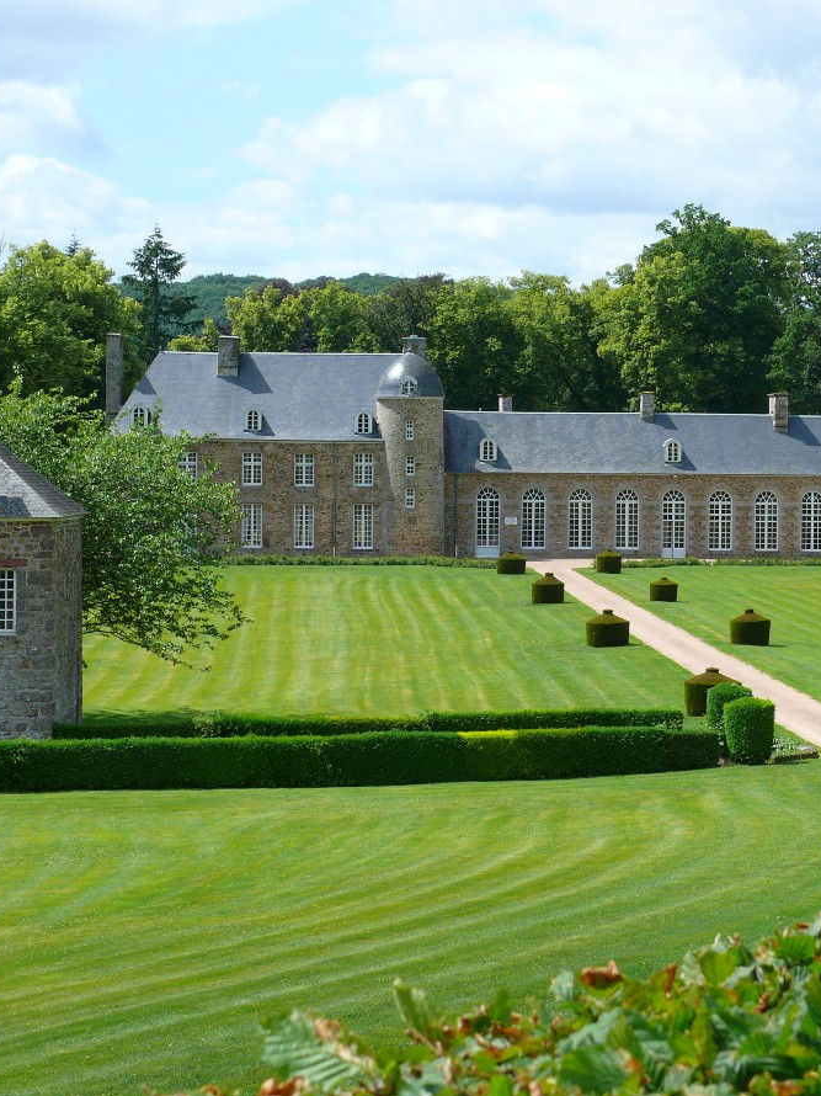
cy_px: 544
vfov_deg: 22.0
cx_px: 586
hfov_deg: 16.5
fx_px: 2816
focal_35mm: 89
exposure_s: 1/320
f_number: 5.6
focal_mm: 14
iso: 100
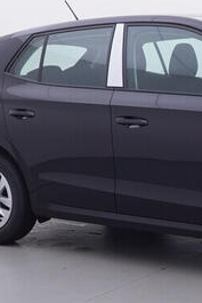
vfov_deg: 23.4
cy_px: 141
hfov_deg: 15.5
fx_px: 731
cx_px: 186
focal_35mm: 87
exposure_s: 1/80
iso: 200
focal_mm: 15
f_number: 5
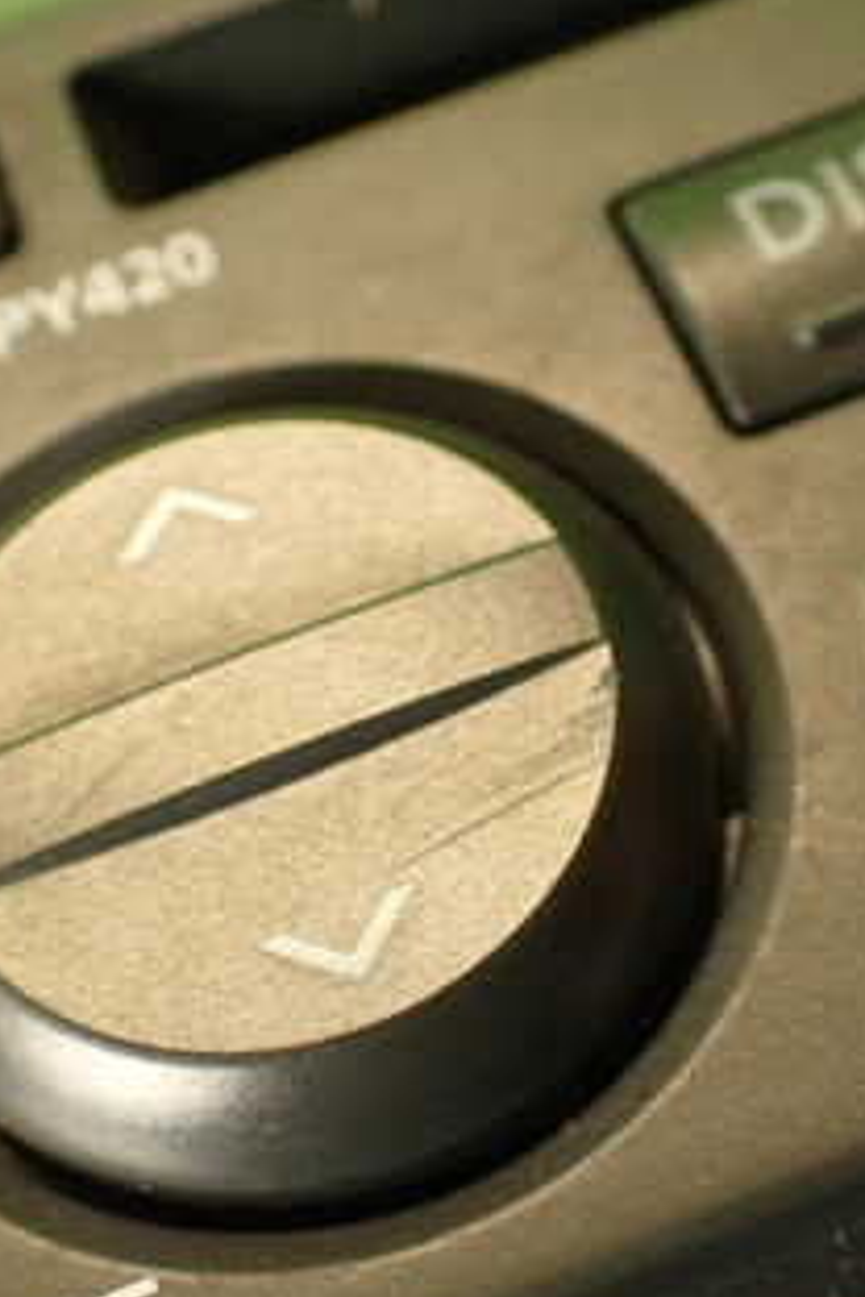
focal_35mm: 64
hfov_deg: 21.2
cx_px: 541
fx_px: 2306
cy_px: 690
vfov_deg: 31.4
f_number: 2.4
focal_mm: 5.79
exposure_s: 1/30
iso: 200
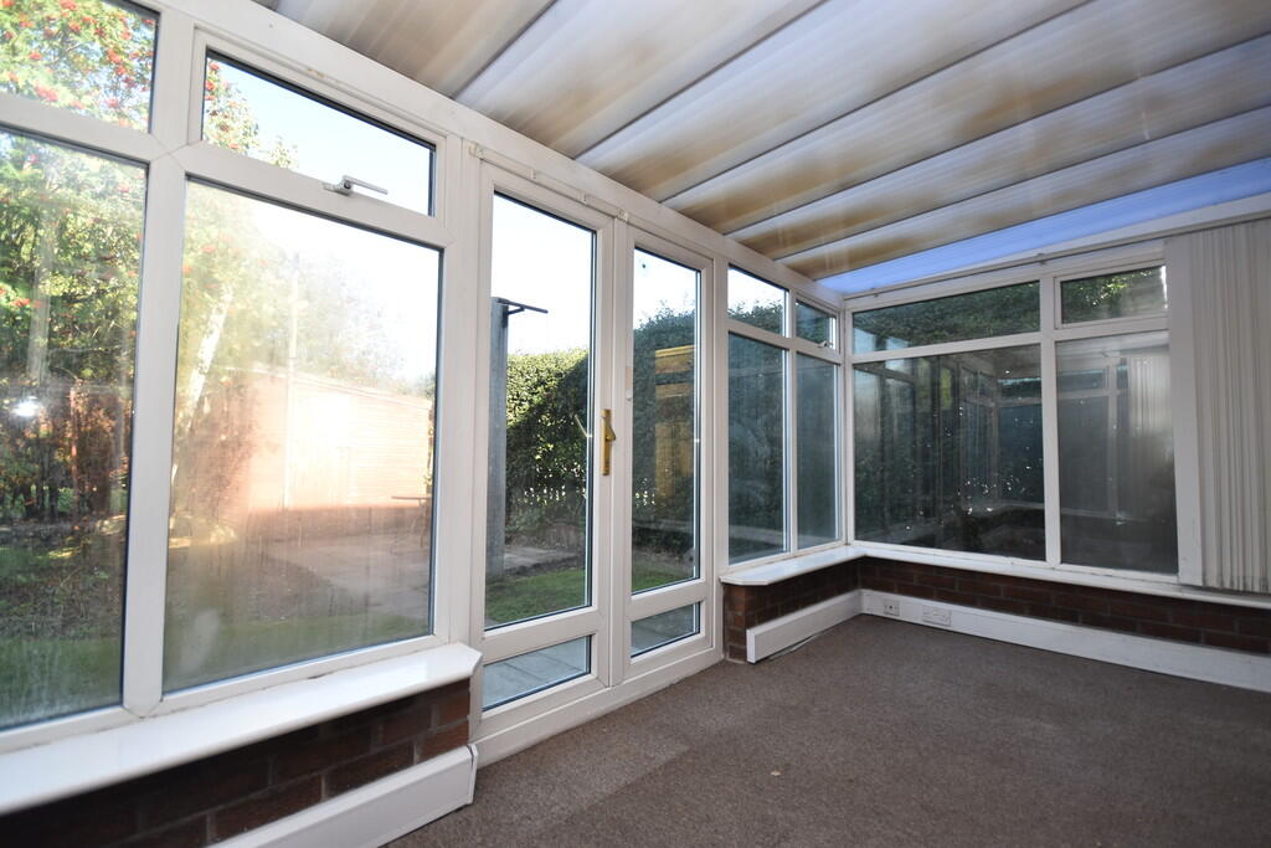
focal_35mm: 15
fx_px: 530
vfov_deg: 77.3
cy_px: 424
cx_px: 636
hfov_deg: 100.4
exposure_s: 1/200
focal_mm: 10
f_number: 5
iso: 320
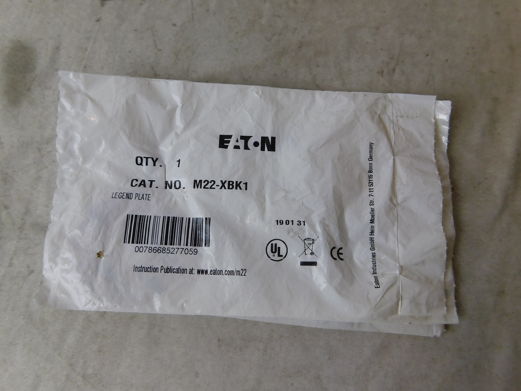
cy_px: 196
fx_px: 346
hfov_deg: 73.9
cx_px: 260
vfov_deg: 58.9
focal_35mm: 23
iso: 125
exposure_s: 1/60
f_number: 3
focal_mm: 4
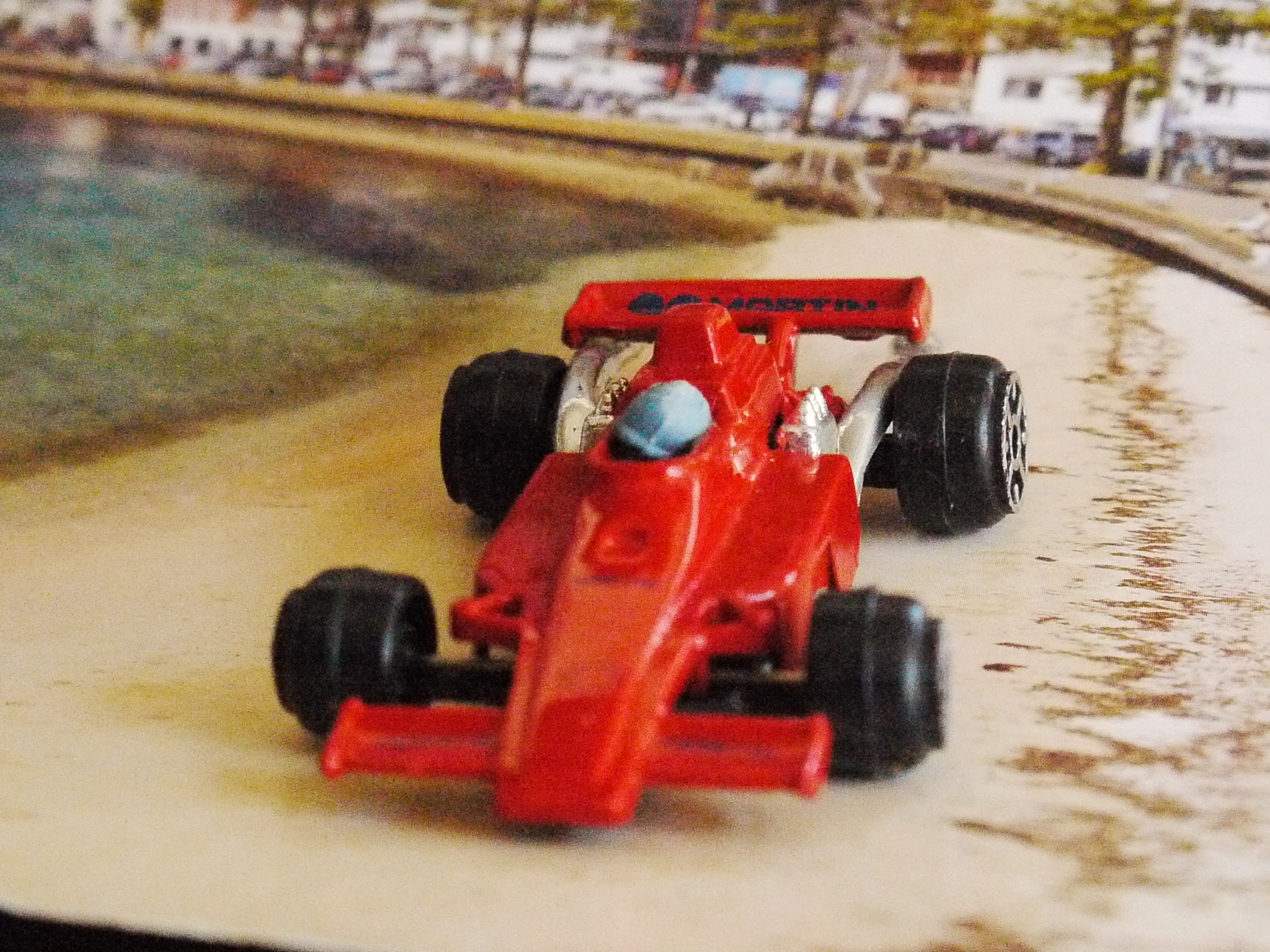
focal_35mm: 78
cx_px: 635
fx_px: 2862
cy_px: 476
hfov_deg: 25.0
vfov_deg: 18.9
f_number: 5.6
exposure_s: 1/400
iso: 3200
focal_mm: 20
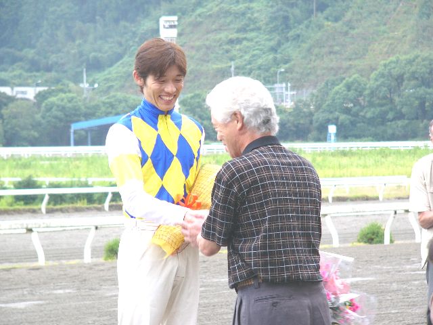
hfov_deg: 10.9
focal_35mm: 182
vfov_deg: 8.2
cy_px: 162
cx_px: 216
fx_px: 2277
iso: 50
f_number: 2.8
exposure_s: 1/50
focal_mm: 30.4
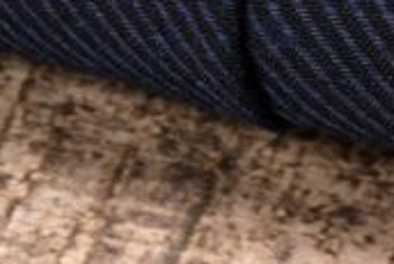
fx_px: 3089
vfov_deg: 4.9
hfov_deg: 7.3
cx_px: 282
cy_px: -42
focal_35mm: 282
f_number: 16
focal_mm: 65
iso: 100
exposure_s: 1/125
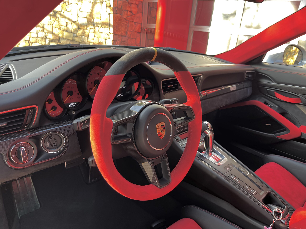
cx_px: 153
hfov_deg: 67.3
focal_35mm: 26
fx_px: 230
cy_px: 114
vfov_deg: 53.1
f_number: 1.6
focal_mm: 5.1
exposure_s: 1/122
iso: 100
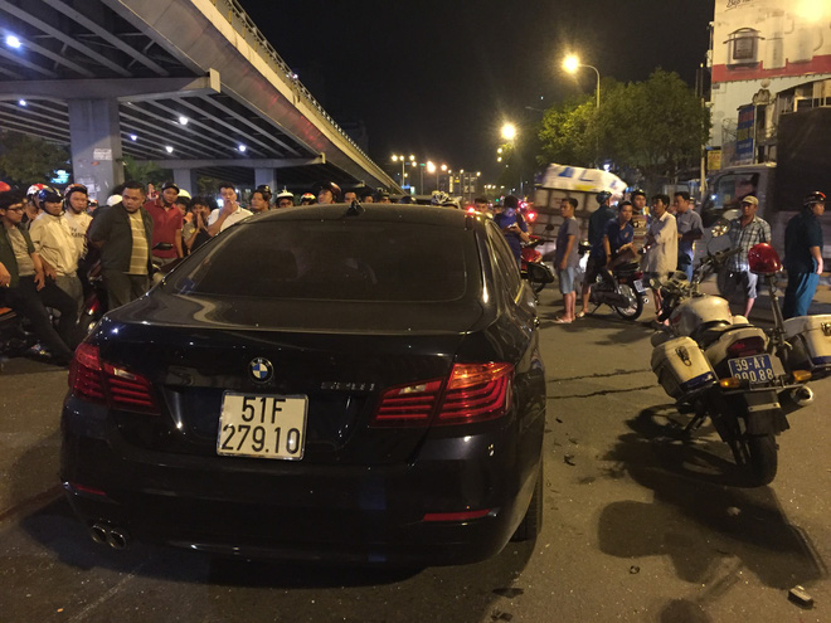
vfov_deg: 48.2
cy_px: 312
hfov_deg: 61.7
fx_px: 696
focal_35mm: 29
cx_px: 416
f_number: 2.2
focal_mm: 4.15
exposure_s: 1/17
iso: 500
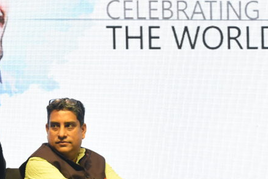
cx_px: 122
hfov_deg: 6.5
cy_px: 206
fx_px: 2361
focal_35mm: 317
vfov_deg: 4.3
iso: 640
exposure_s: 1/160
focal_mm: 135
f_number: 3.5
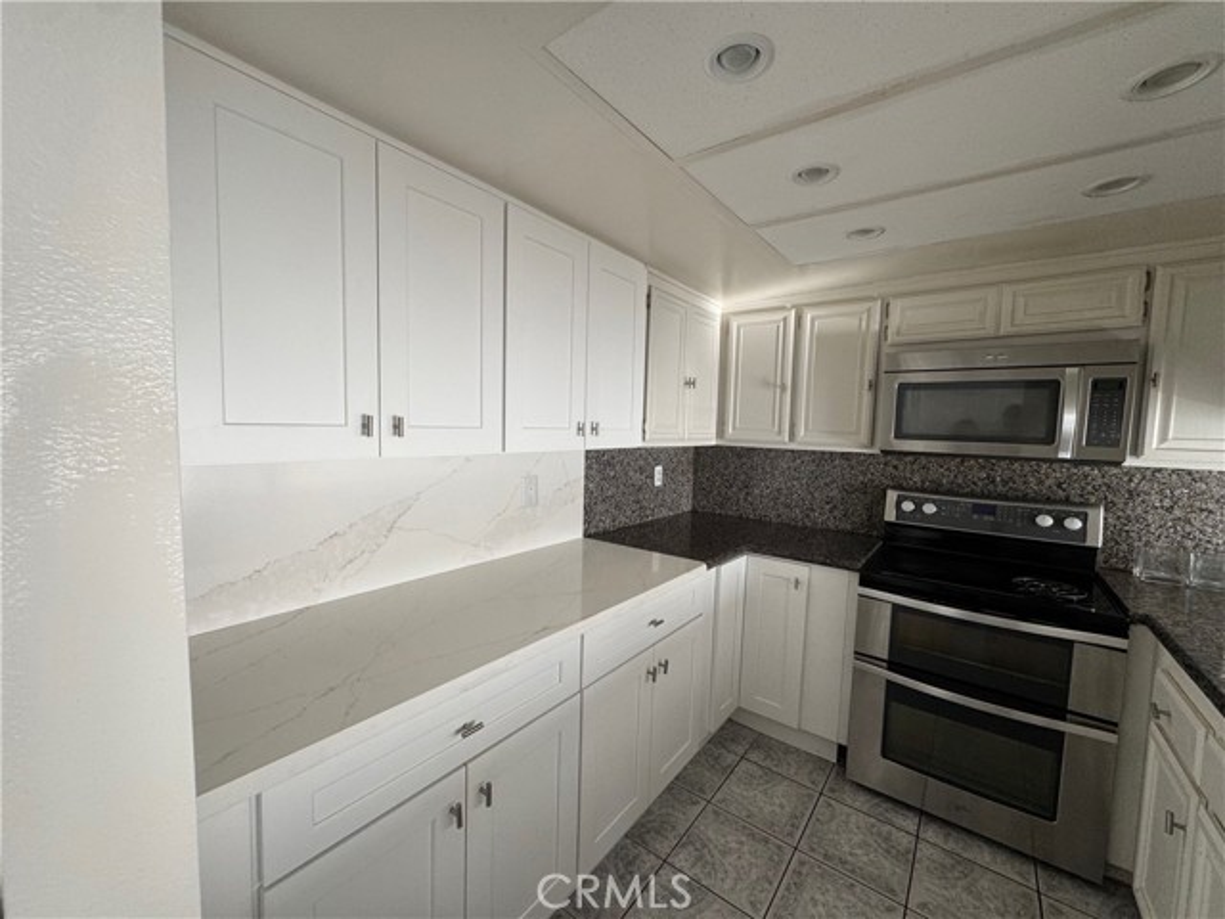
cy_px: 460
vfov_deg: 85.7
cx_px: 612
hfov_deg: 102.1
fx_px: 495
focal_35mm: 14
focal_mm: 2.22
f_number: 2.2
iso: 100
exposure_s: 1/99
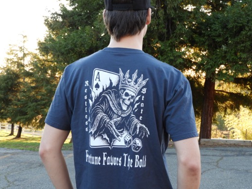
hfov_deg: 41.2
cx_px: 142
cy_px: 107
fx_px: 335
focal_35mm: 46
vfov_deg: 31.5
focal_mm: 7.2
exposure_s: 1/30
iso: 100
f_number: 3.8
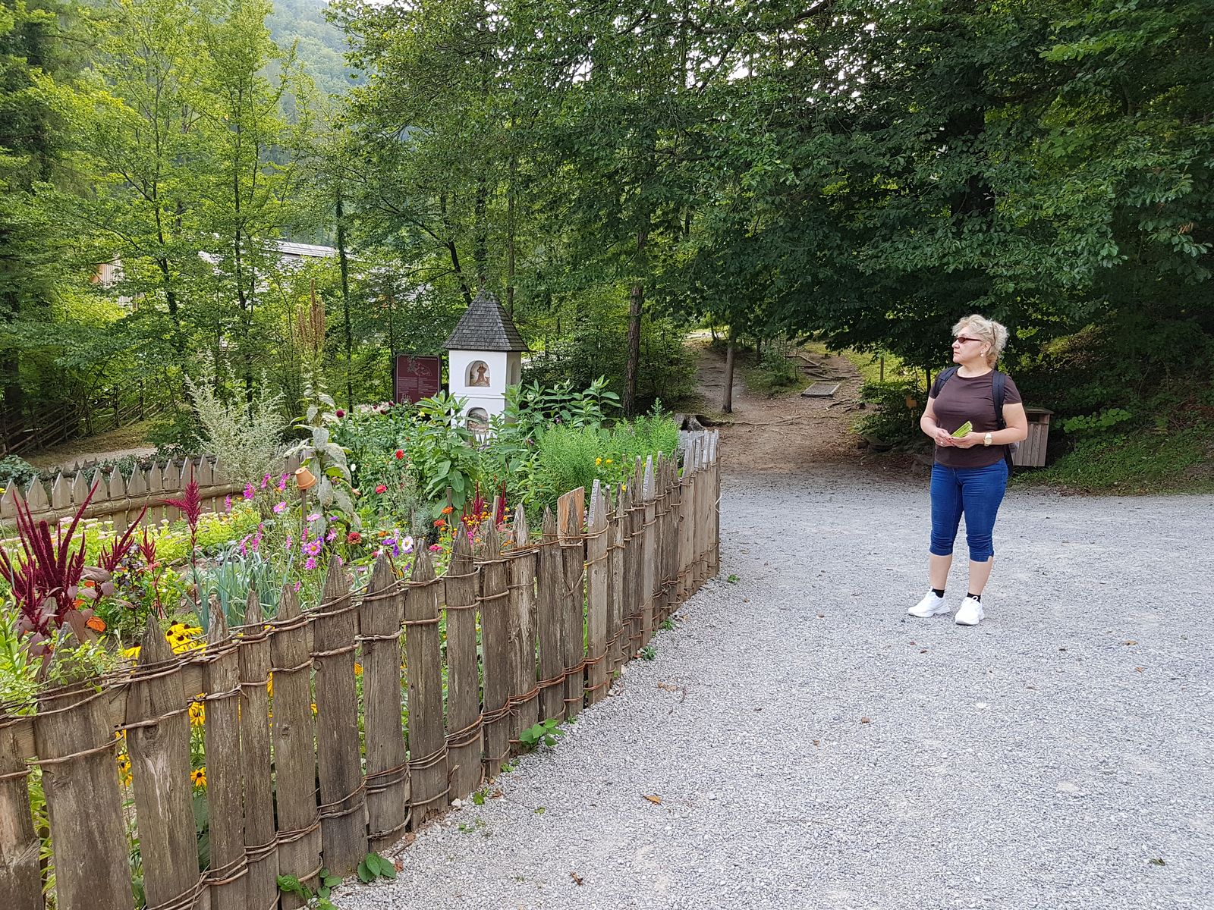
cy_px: 455
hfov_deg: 67.3
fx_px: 912
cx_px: 607
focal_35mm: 26
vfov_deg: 53.1
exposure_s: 1/238
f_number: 1.7
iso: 50
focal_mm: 4.2
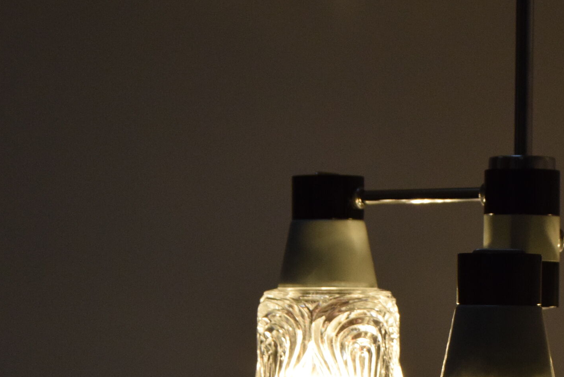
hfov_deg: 14.3
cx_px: 521
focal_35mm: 142
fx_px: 2227
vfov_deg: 9.6
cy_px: 365
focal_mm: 45
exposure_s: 1/320
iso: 1600
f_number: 9
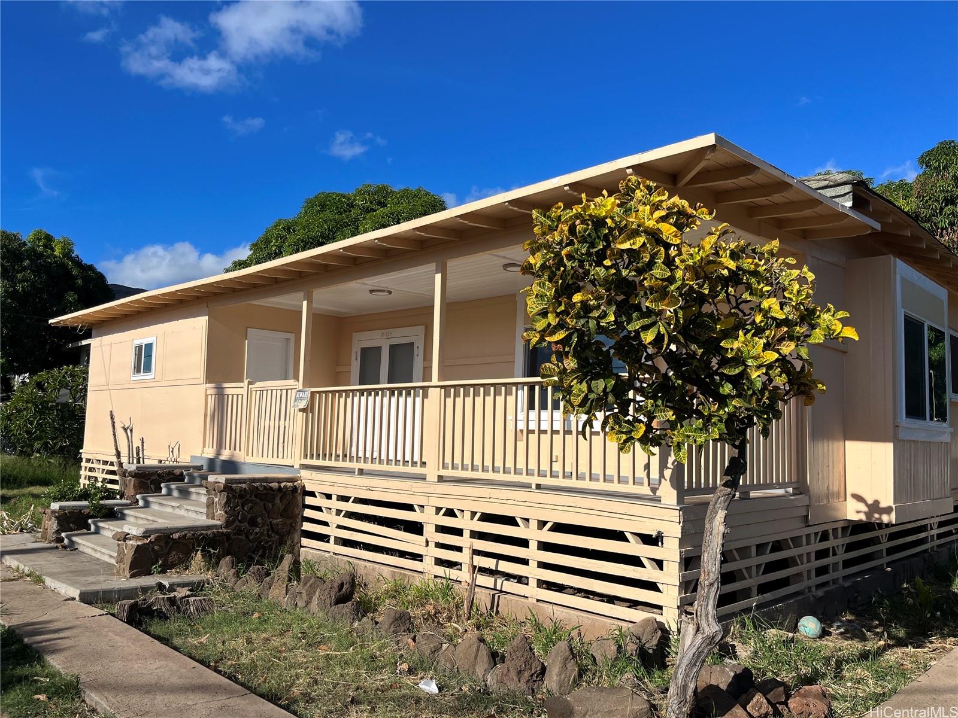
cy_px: 359
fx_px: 720
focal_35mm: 26
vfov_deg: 53.1
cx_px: 479
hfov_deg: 67.3
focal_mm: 5.1
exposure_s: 1/6173
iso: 50
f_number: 1.6
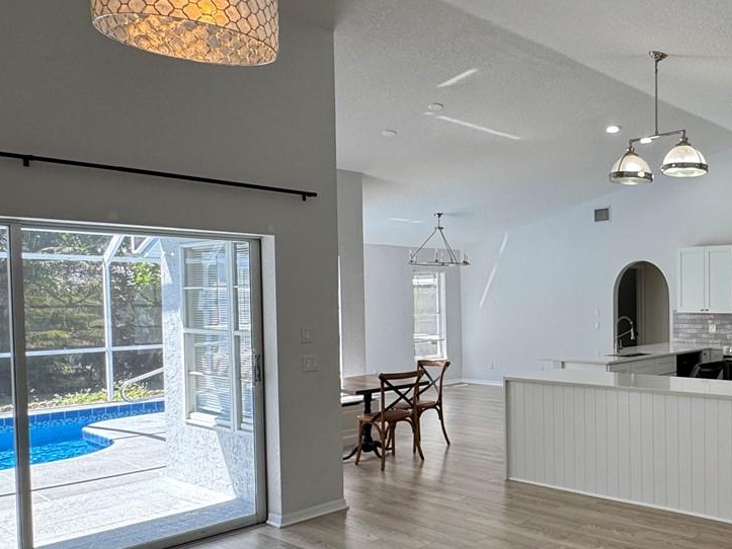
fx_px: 655
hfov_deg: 49.6
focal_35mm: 31
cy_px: 315
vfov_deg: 45.3
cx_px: 703
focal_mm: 2.22
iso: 50
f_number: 2.2
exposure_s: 1/120
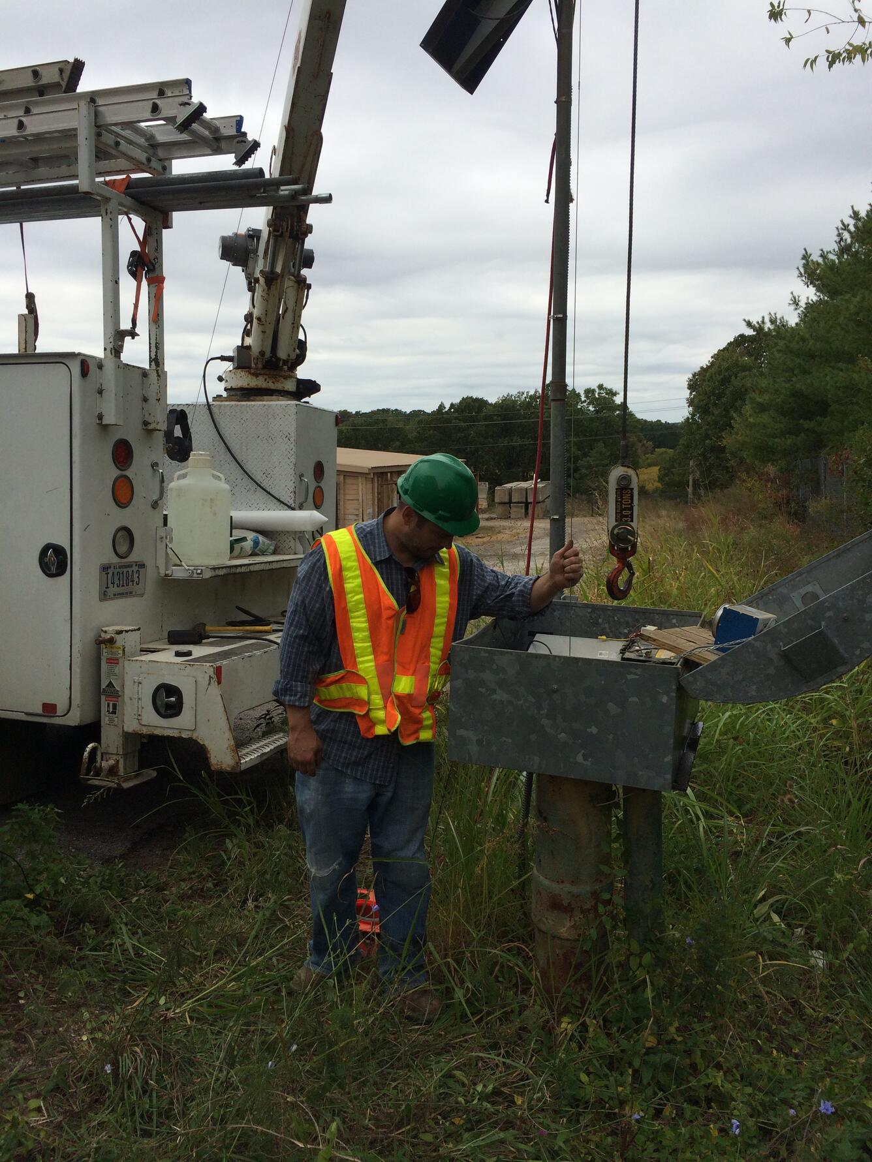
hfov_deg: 48.2
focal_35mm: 29
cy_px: 581
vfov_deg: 61.7
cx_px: 436
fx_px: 974
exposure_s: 1/2415
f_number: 2.2
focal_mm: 4.15
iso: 32
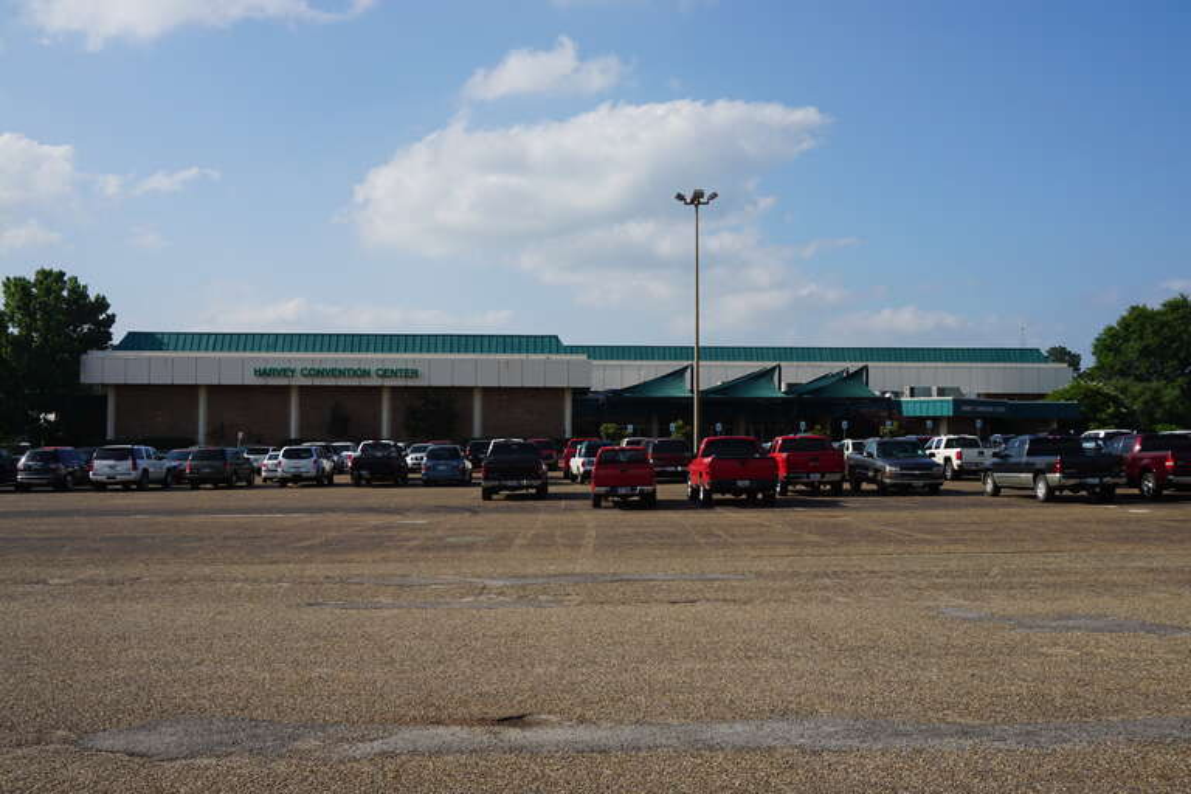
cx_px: 596
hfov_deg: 53.1
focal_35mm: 36
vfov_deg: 36.9
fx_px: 1191
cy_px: 397
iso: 100
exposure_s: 1/200
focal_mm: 24
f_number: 11
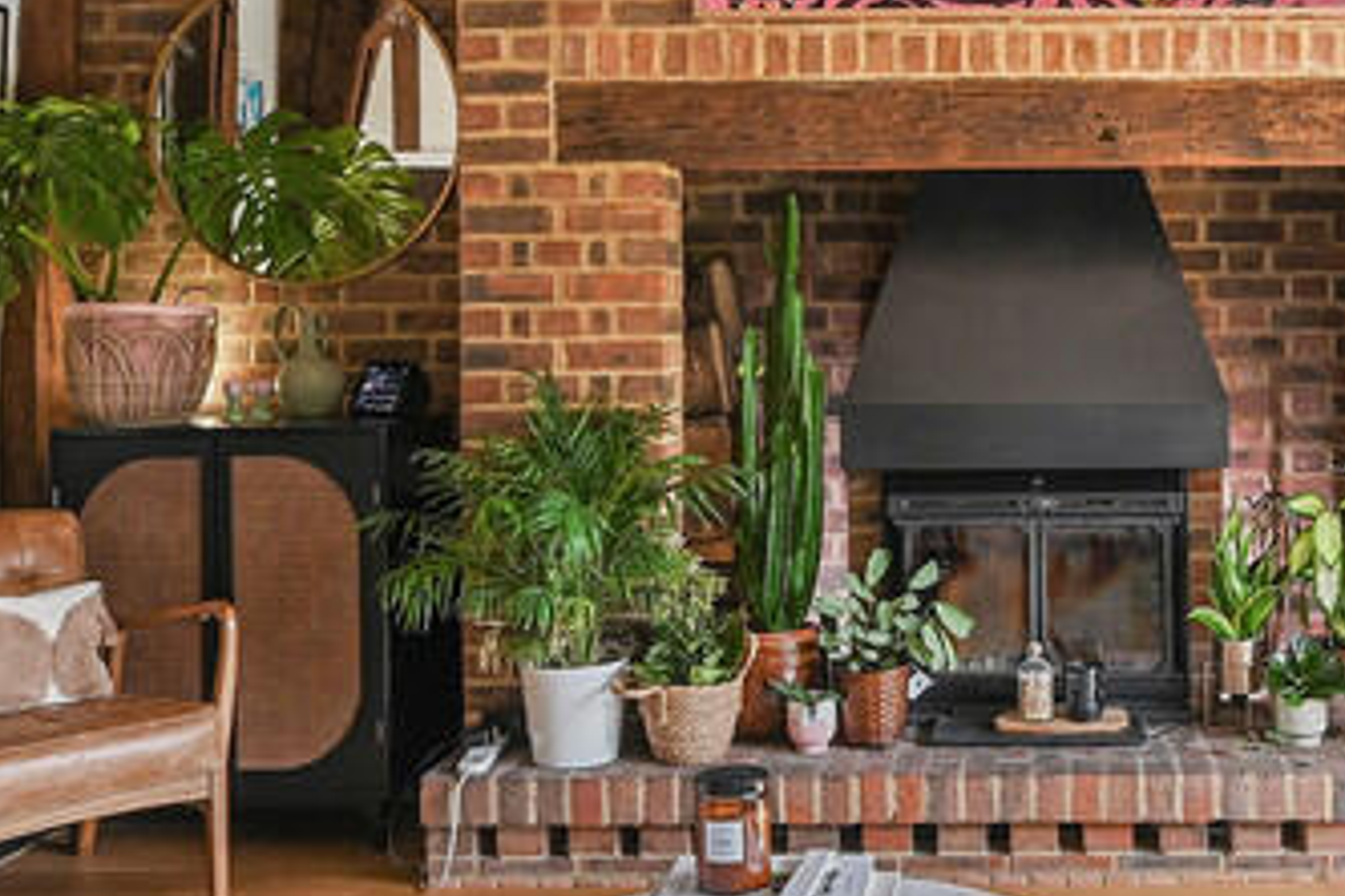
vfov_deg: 30.9
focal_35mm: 43
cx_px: 1022
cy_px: 293
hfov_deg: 43.8
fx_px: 1606
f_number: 8
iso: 400
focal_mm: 14
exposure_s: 1/3
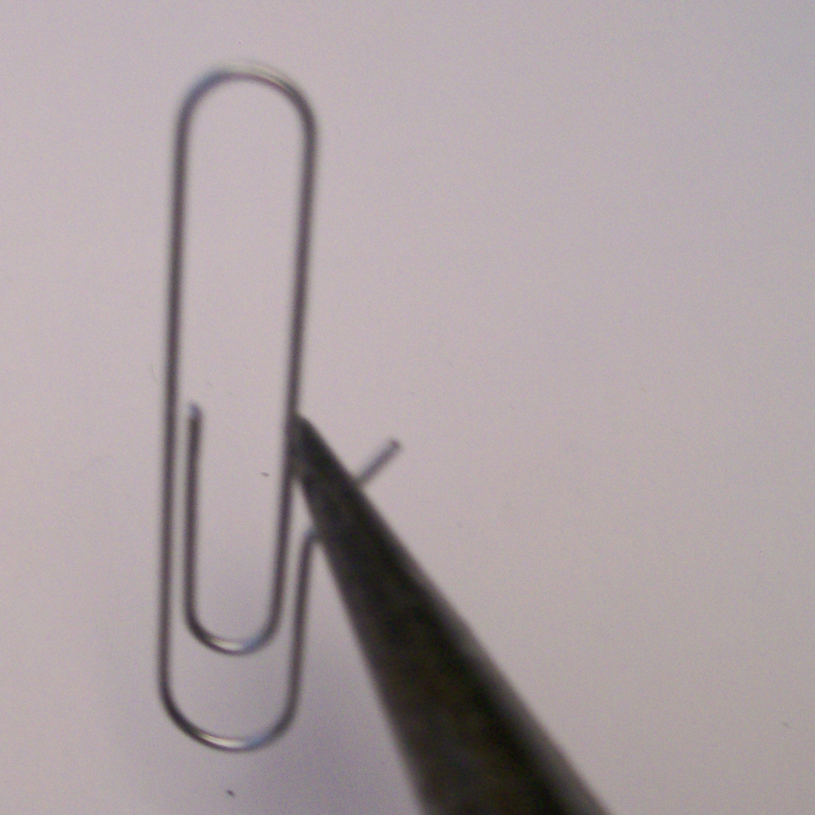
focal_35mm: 65
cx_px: 260
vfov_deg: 26.5
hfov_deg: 26.3
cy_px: 438
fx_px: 1731
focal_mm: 7.6
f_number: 3
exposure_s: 1/18.7
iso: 160
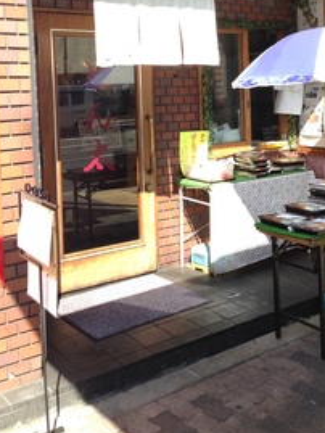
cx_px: 222
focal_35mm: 49
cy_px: 119
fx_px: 613
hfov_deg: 29.4
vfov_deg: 38.1
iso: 50
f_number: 2.4
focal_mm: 4.12
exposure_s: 1/350
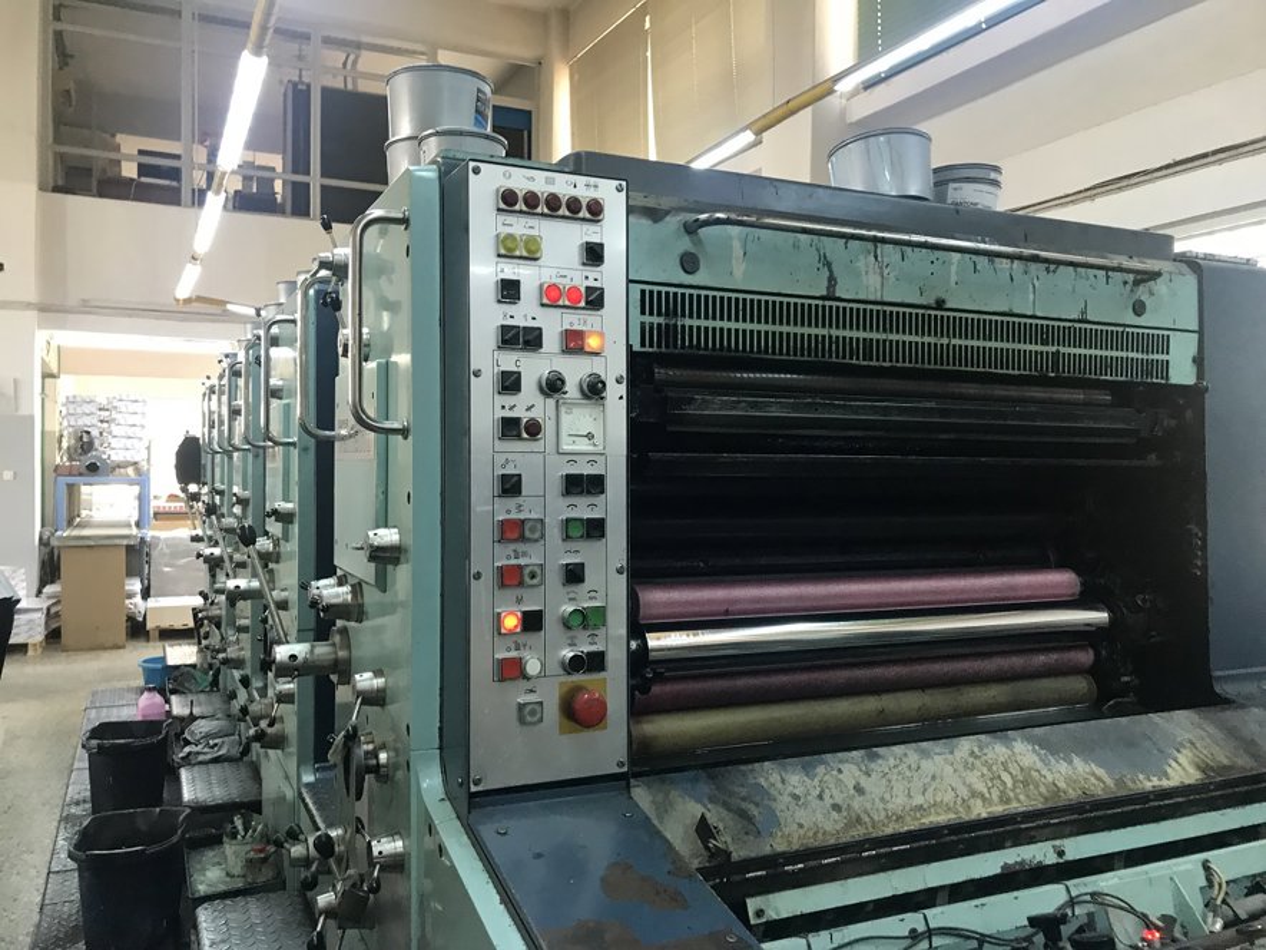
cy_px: 475
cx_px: 633
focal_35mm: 28
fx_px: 1024
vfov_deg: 49.7
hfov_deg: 63.4
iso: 40
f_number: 1.8
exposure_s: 1/25
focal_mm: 3.99
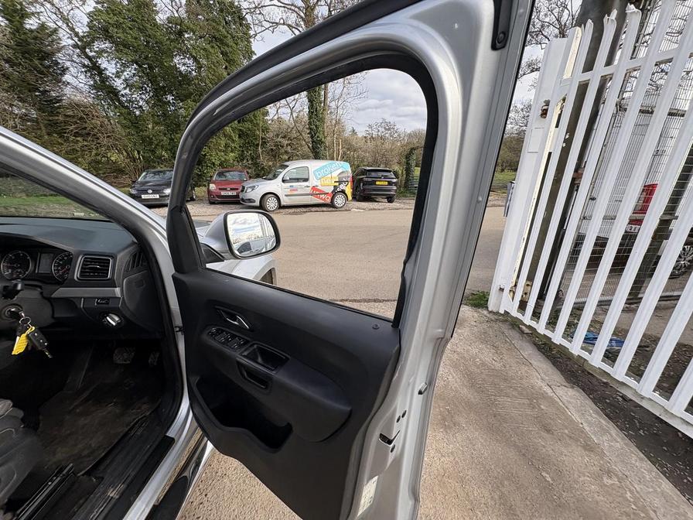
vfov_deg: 85.7
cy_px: 260
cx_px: 346
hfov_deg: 102.1
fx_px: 280
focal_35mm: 14
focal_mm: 2.22
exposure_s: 1/508
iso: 50
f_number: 2.2
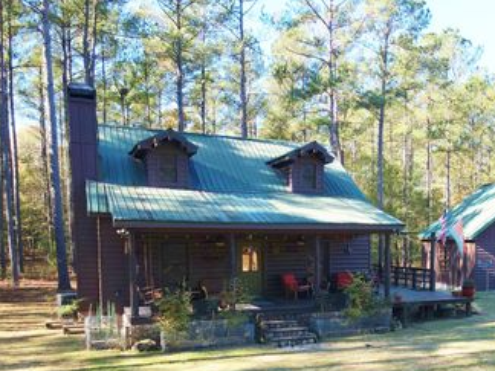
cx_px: 380
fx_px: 529
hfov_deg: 47.9
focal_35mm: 37
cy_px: 285
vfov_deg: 37.6
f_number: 2.8
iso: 100
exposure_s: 1/120
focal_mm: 4.5
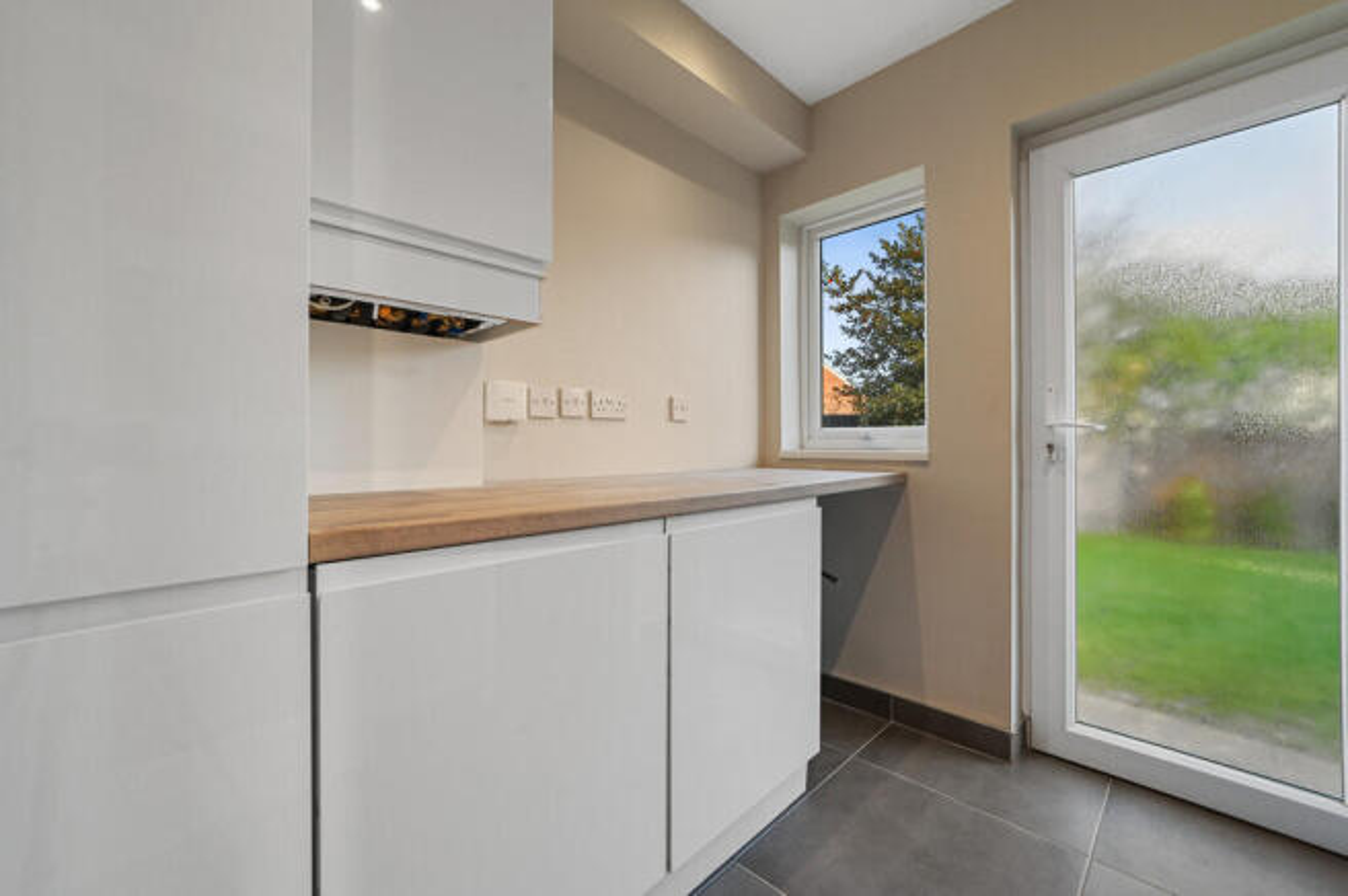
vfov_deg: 81.1
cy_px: 448
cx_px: 674
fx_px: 524
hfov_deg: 104.3
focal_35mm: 14
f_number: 8
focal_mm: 14
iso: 400
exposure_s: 1/8
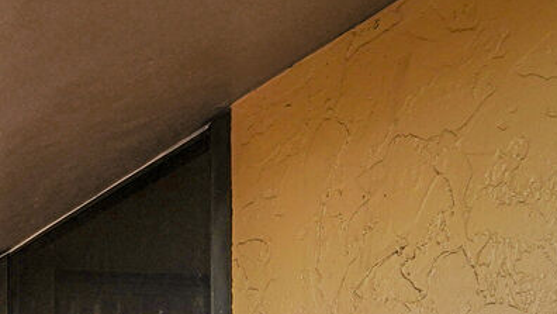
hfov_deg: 25.3
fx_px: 886
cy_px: 487
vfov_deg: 17.7
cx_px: -302
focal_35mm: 60
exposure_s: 1/80
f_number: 8
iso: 400
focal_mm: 14
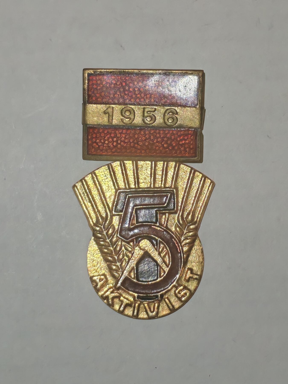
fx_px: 1076
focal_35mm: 97
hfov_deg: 15.2
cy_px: 192
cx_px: 144
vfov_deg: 20.2
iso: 64
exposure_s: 1/100
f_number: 1.95
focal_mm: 5.52
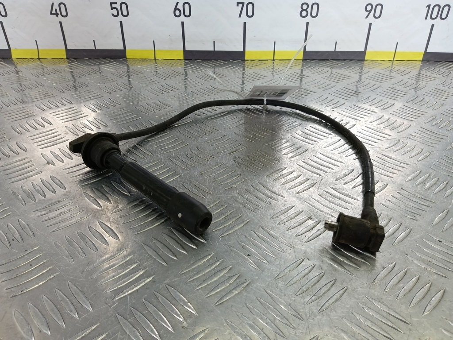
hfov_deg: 73.9
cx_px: 226
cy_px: 170
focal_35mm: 23
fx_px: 301
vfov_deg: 58.9
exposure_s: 1/100
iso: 106
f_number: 1.6
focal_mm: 4.11
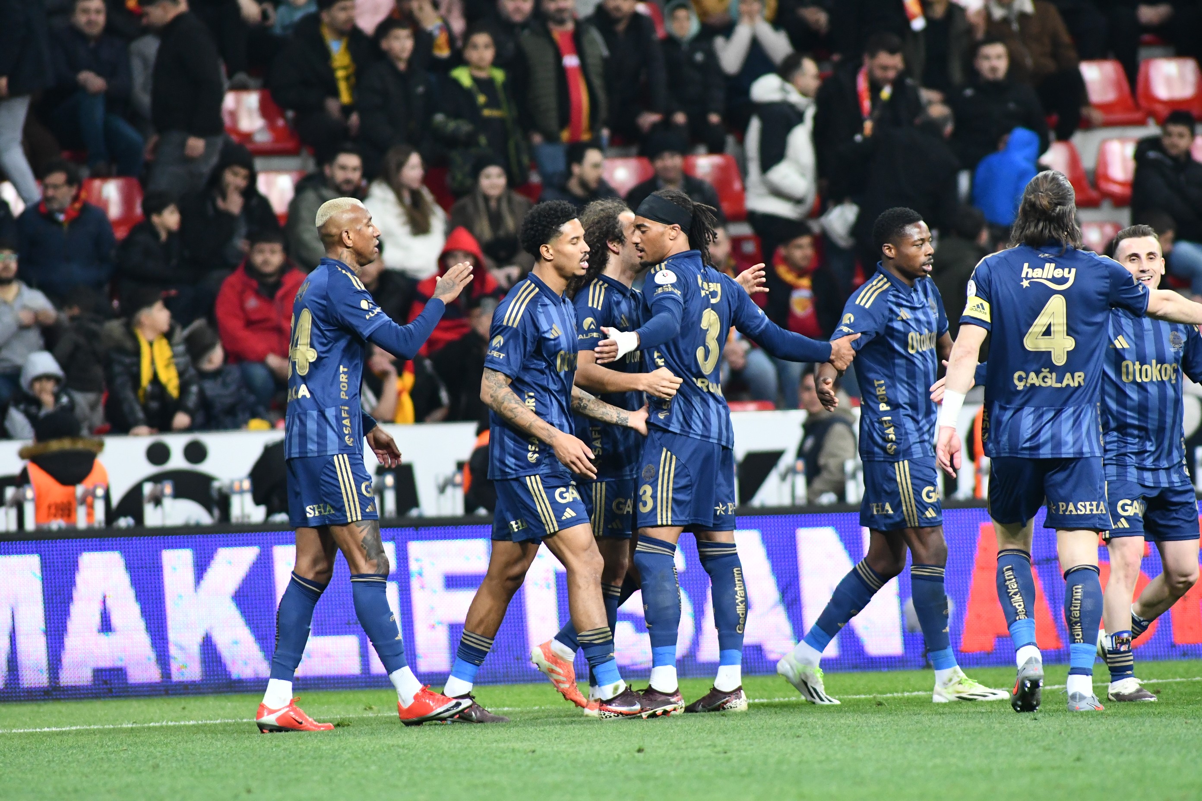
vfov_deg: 3.1
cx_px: 601
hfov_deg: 4.6
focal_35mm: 450
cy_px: 400
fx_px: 15024
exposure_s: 1/640
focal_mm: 300
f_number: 3.5
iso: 3200
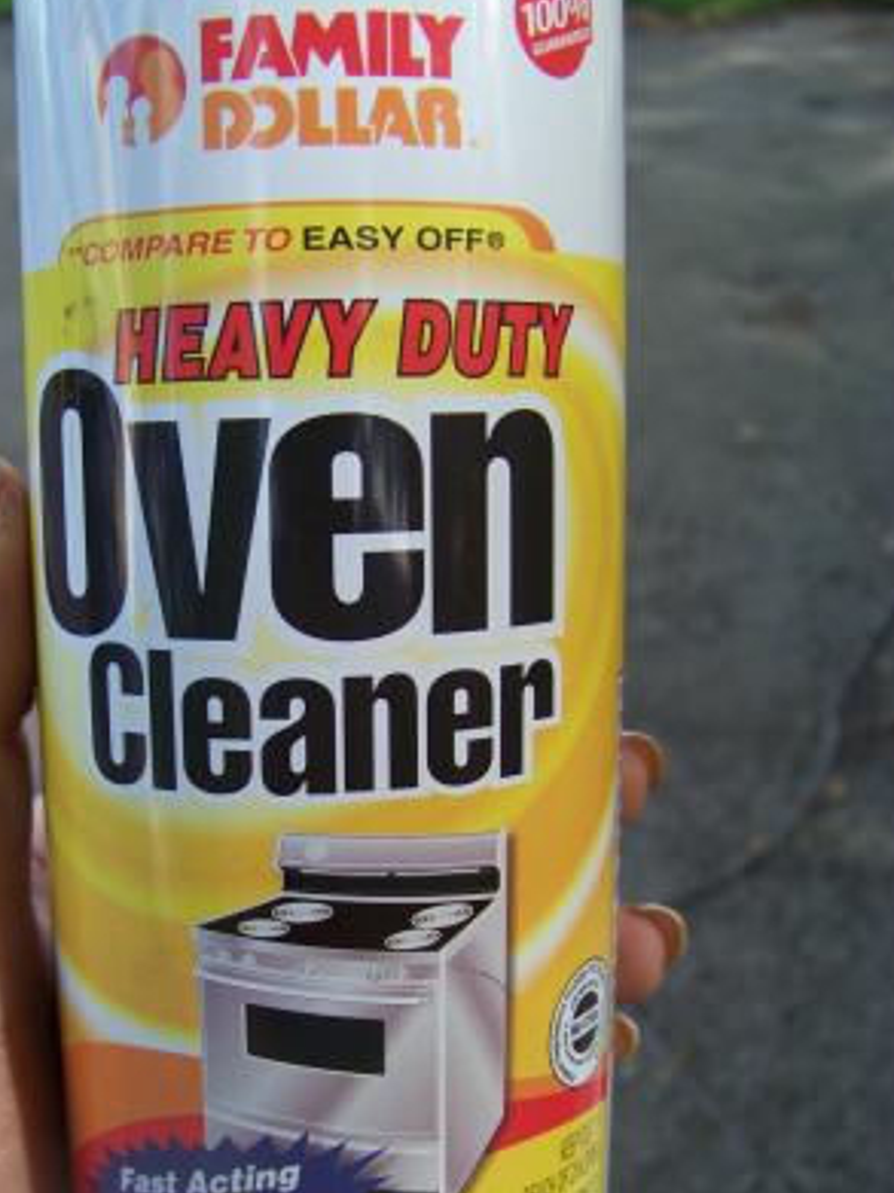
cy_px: 693
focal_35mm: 46
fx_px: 1585
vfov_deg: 41.1
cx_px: 340
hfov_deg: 31.4
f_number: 2.8
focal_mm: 5.85
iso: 62
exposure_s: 1/200
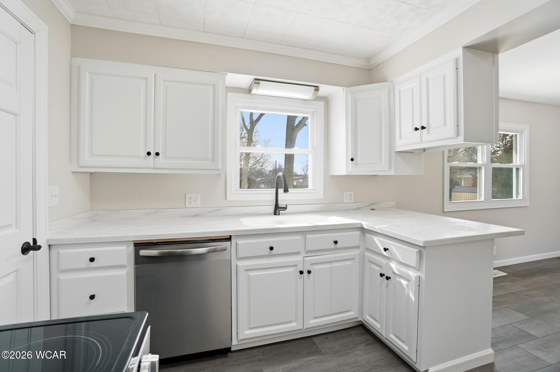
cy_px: 186
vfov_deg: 77.2
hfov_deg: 100.5
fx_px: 233
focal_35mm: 15
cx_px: 280
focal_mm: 10
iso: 125
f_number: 8
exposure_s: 1/400
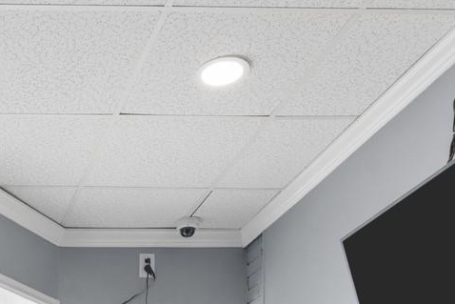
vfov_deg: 17.7
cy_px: 566
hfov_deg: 28.8
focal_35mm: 60
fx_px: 759
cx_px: -93
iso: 400
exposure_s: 1/6
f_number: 10
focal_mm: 14
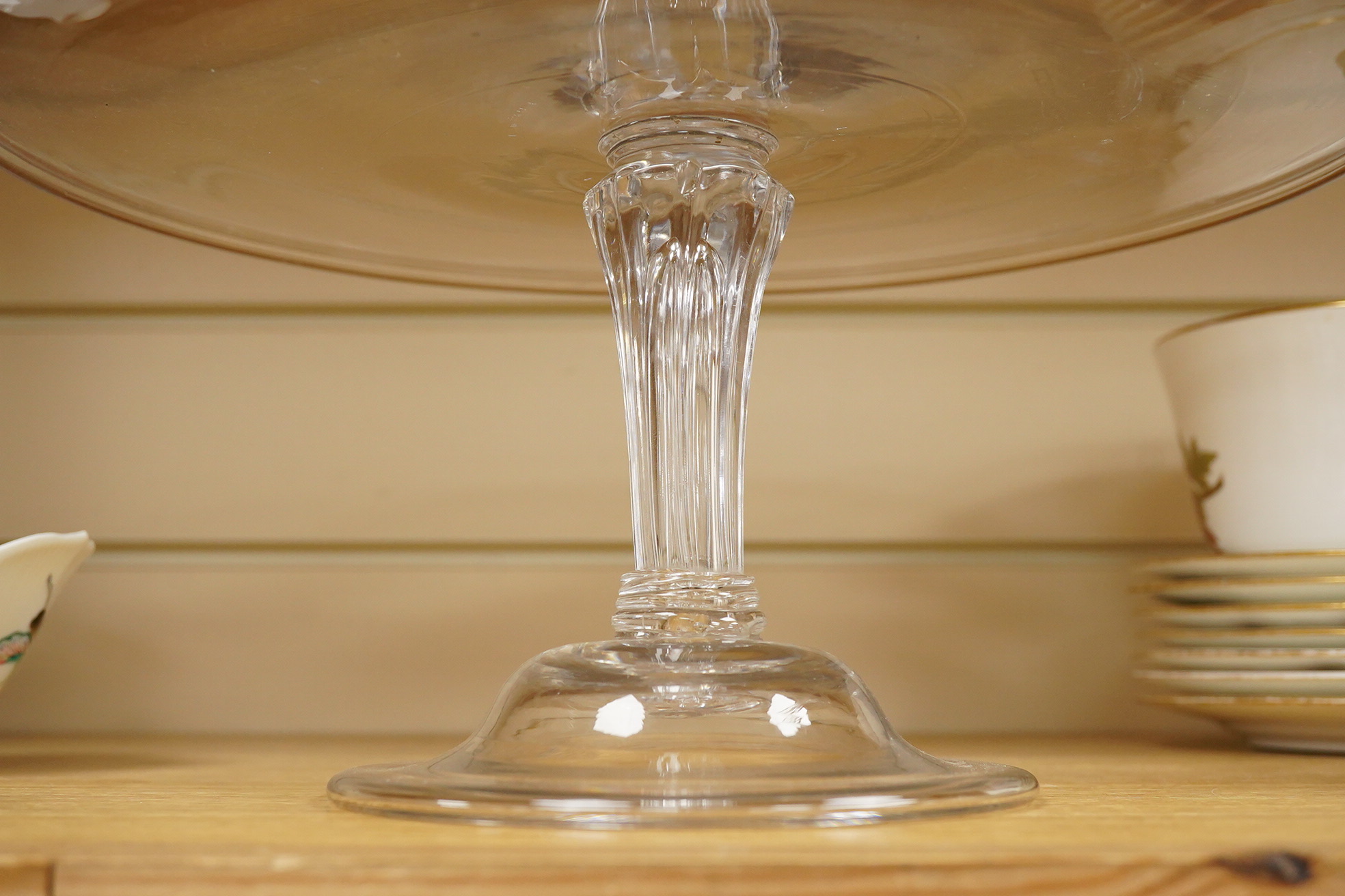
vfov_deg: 29.9
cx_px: 672
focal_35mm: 45
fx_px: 1681
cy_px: 448
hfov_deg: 43.6
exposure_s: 1/160
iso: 2500
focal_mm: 30
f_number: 9
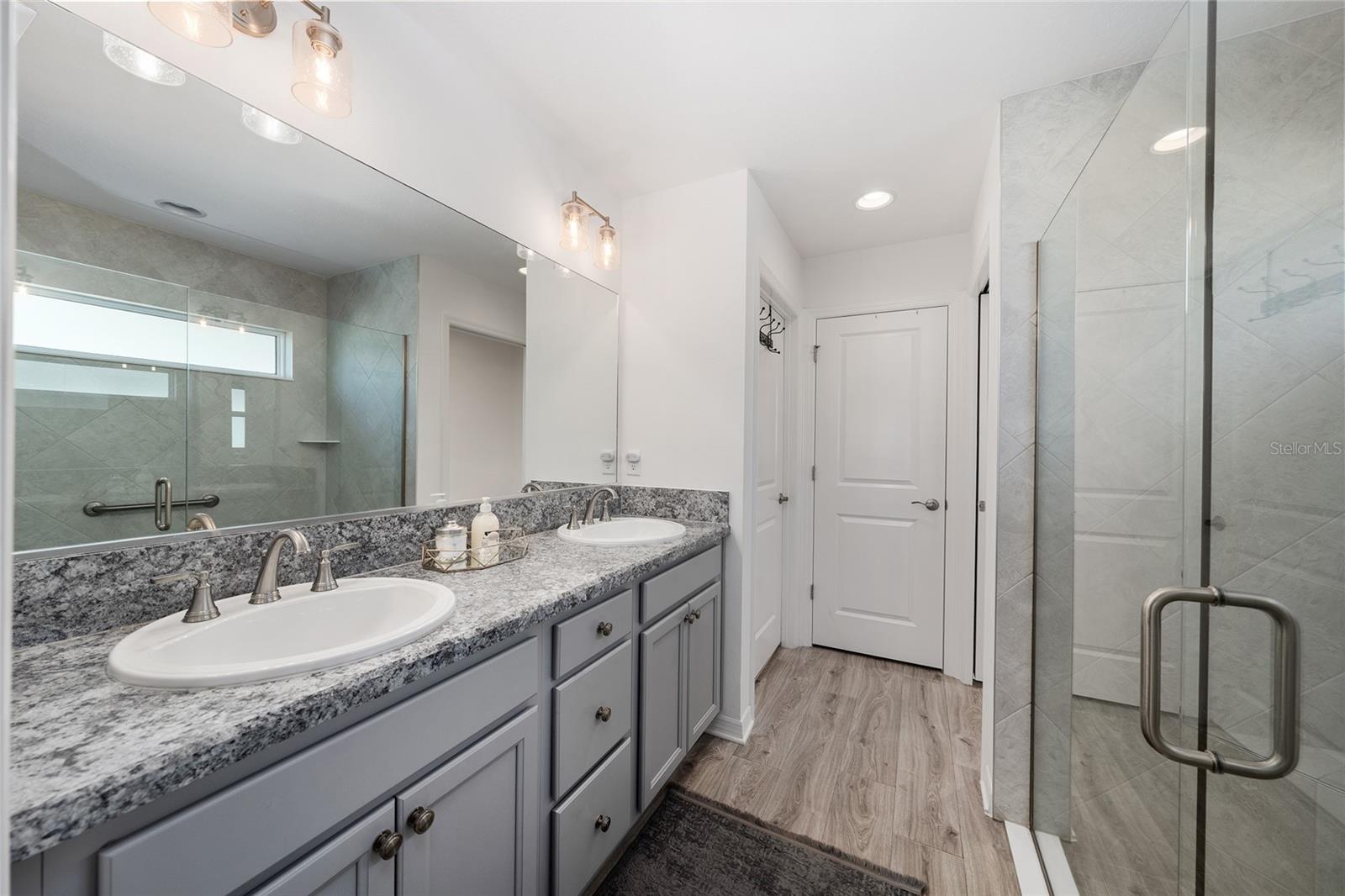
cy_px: 448
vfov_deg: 85.4
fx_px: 486
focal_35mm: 13
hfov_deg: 108.3
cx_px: 672
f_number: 6.3
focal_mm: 13
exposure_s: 1/15
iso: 100
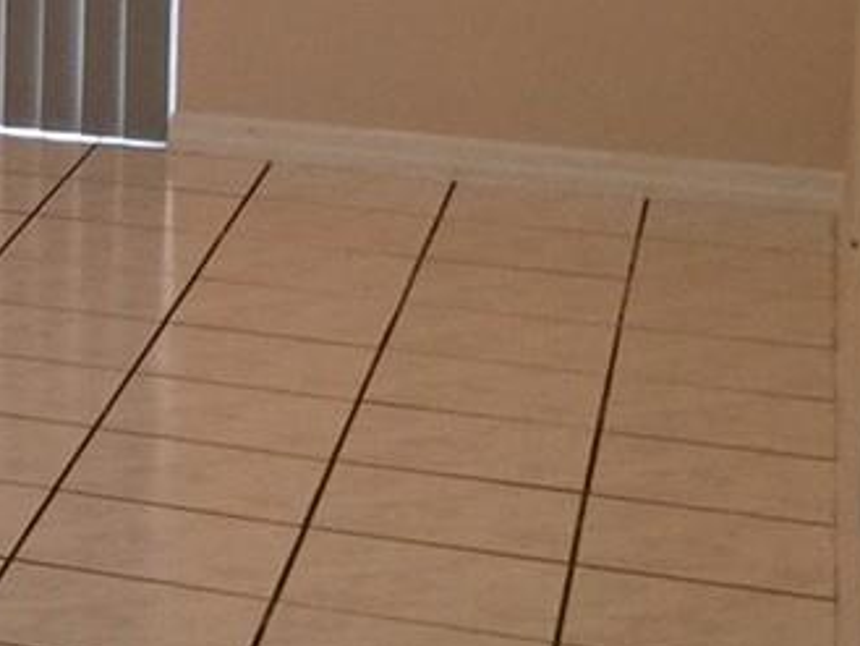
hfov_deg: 11.8
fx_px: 3504
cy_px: -280
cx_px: -1111
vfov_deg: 10.2
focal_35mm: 141
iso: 32
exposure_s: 1/15
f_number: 2.2
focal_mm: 4.15
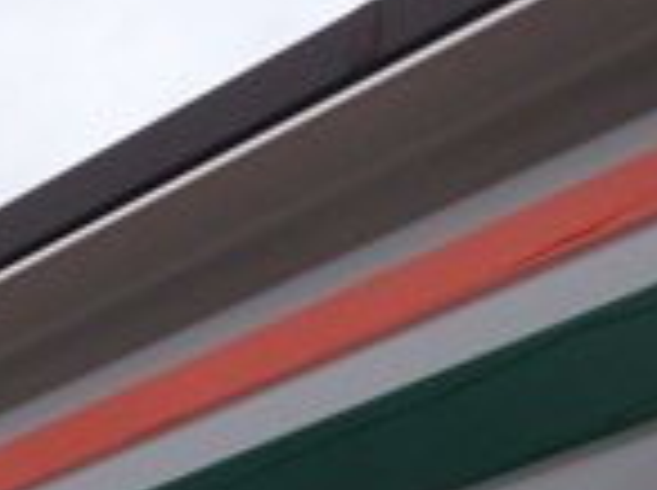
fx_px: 2748
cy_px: 827
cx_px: -418
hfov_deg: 12.7
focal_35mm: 145
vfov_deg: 9.8
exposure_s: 1/2857
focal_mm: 4.12
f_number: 2.4
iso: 50
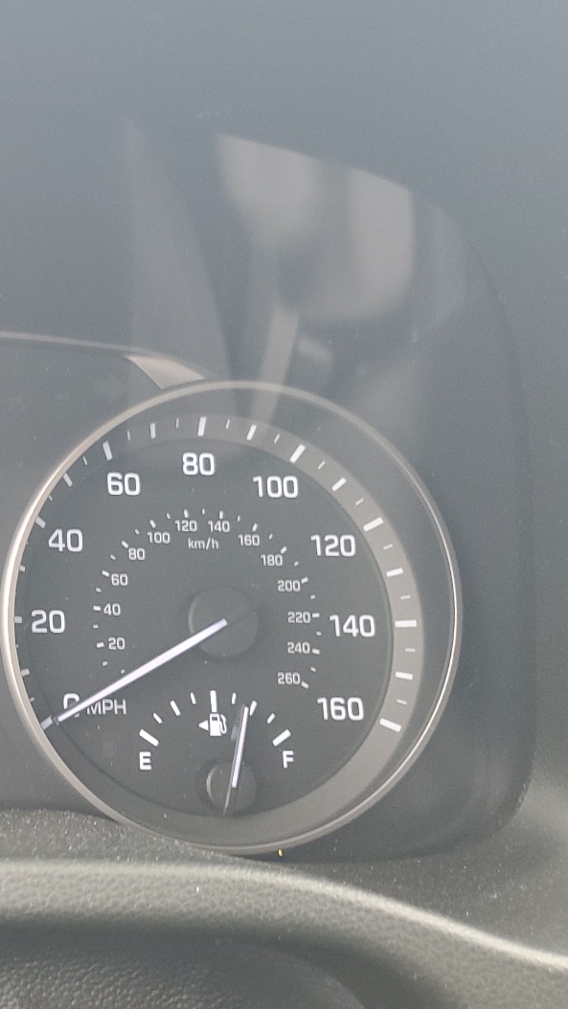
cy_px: 525
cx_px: -164
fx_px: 1151
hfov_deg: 24.3
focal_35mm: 43
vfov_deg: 47.3
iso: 79
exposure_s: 1/60.2
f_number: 1.5
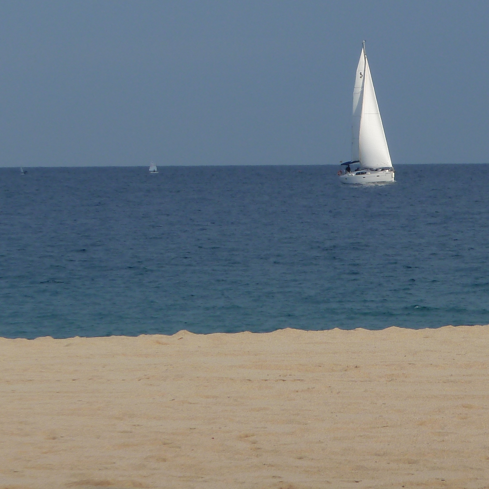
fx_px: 9110
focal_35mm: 570
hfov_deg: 3.1
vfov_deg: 3.1
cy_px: 223
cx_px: 378
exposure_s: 1/400
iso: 80
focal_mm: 45.7
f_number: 4.8
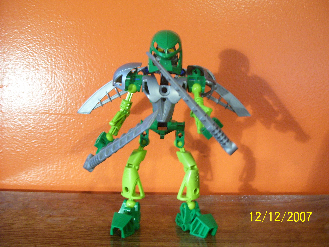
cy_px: 124
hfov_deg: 50.1
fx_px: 352
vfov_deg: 38.7
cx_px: 164
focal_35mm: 37
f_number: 2.7
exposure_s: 1/8
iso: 160
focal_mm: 6
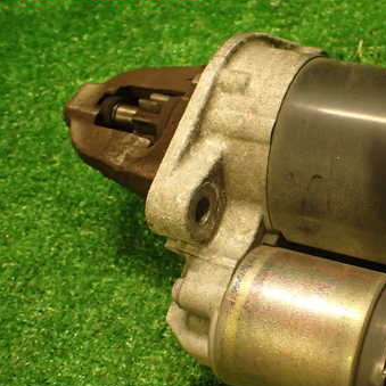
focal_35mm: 47
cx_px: 340
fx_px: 593
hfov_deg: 34.3
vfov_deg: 35.9
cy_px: 230
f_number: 2.3
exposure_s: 1/30
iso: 400
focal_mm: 5.4
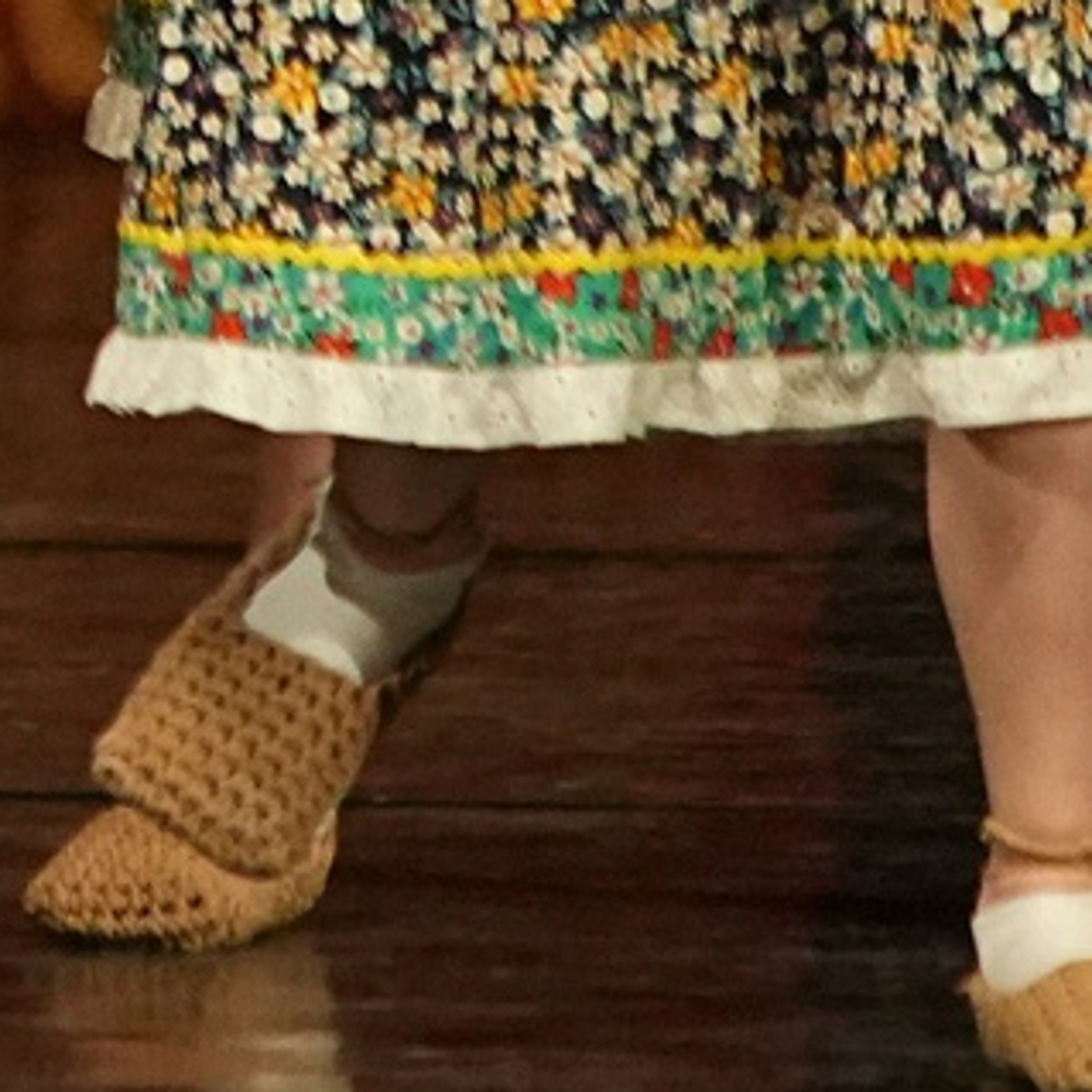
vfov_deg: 1.3
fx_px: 48610
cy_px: -1350
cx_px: -2266
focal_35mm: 1362
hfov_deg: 1.3
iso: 5000
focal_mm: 200
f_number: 2.8
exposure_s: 1/500
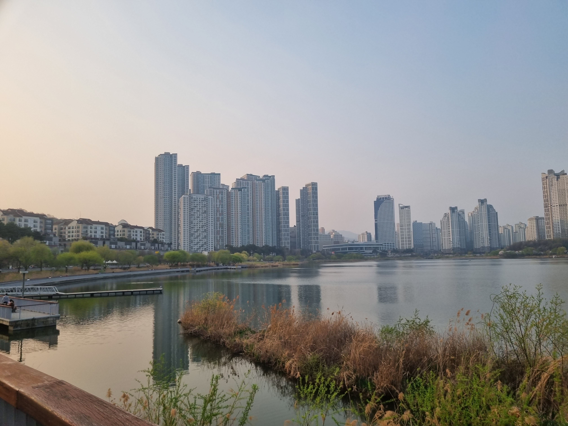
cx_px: 284
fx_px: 427
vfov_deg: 53.1
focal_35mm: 26
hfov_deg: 67.3
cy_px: 213
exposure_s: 1/1460
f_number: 1.8
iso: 50
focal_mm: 5.4
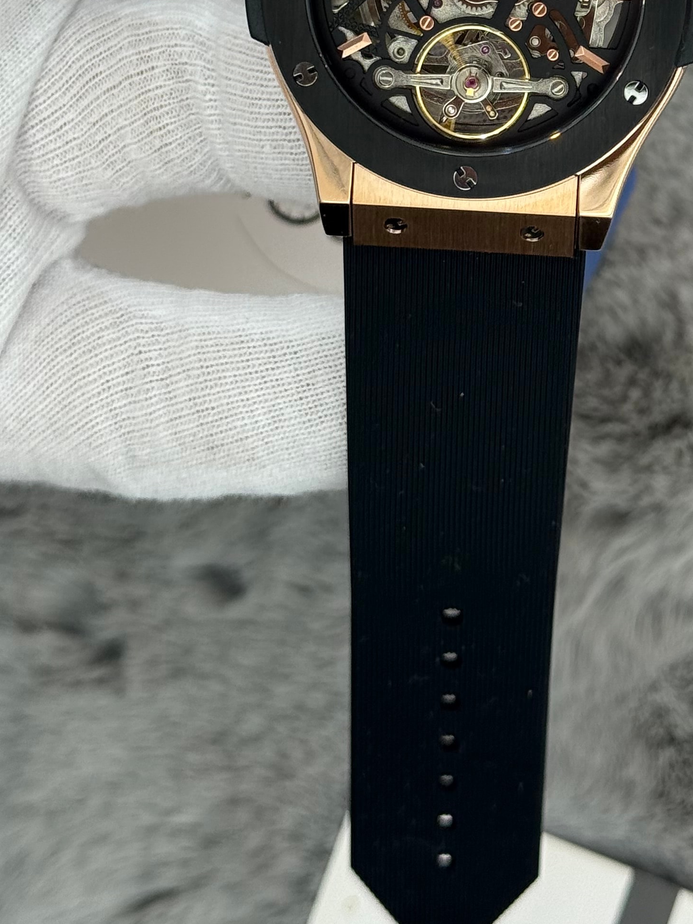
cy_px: -27
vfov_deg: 19.0
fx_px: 2668
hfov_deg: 14.7
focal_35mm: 100
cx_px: 513
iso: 64
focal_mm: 6.76
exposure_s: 1/687
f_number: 1.78
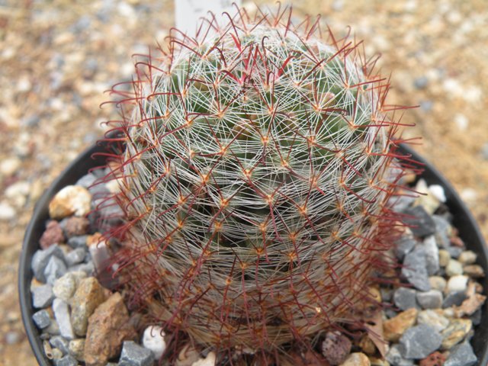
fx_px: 592
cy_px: 183
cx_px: 244
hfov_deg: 44.8
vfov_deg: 34.3
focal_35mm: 42
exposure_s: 1/120
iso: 64
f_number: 4.5
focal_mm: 7.4
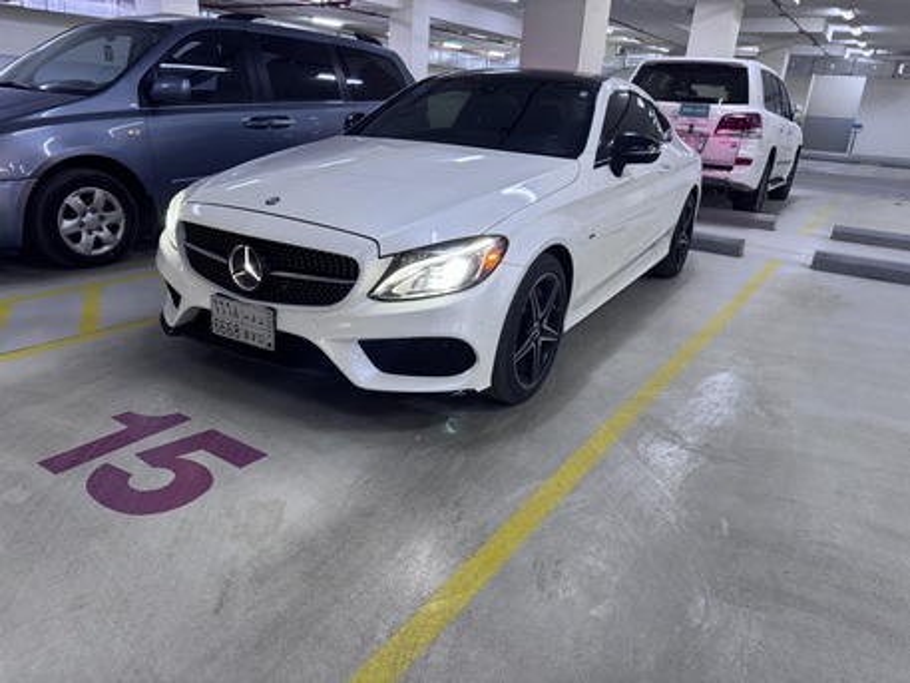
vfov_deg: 56.8
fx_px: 631
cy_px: 342
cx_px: 455
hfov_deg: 71.6
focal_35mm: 24
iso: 500
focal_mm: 6.76
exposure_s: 1/60
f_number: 1.78
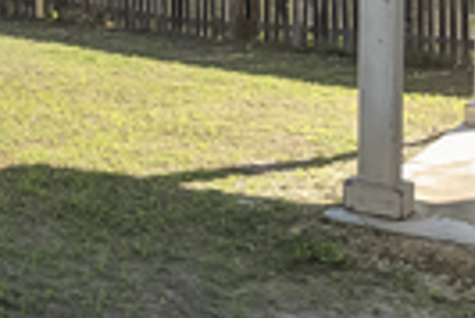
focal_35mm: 72
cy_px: -109
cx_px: -336
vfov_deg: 17.6
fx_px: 951
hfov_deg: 21.0
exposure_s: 1/250
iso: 320
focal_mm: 10
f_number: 6.3
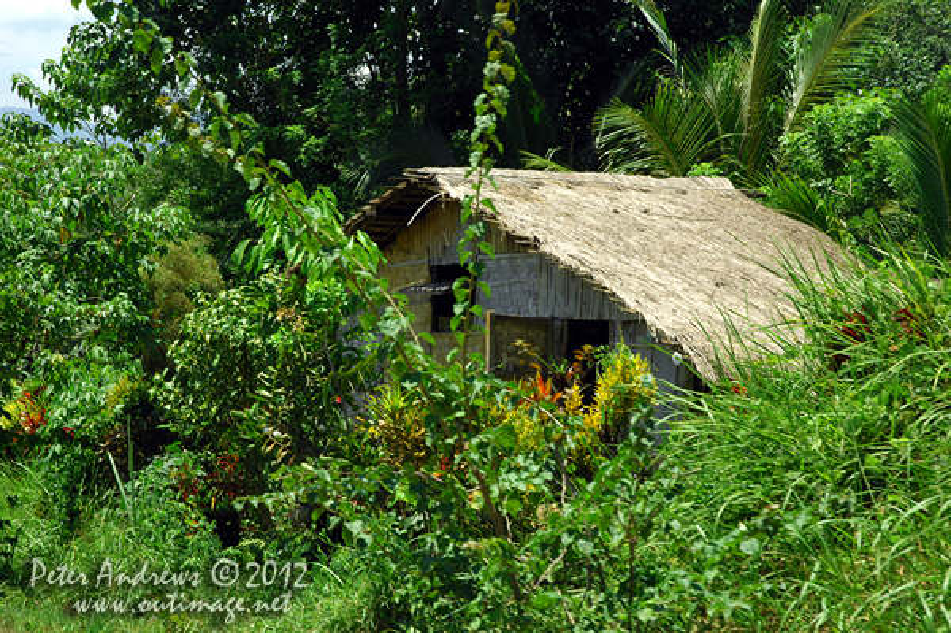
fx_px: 2059
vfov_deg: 17.5
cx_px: 476
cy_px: 316
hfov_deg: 26.0
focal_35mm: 78
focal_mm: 52
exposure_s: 1/500
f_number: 10
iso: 400
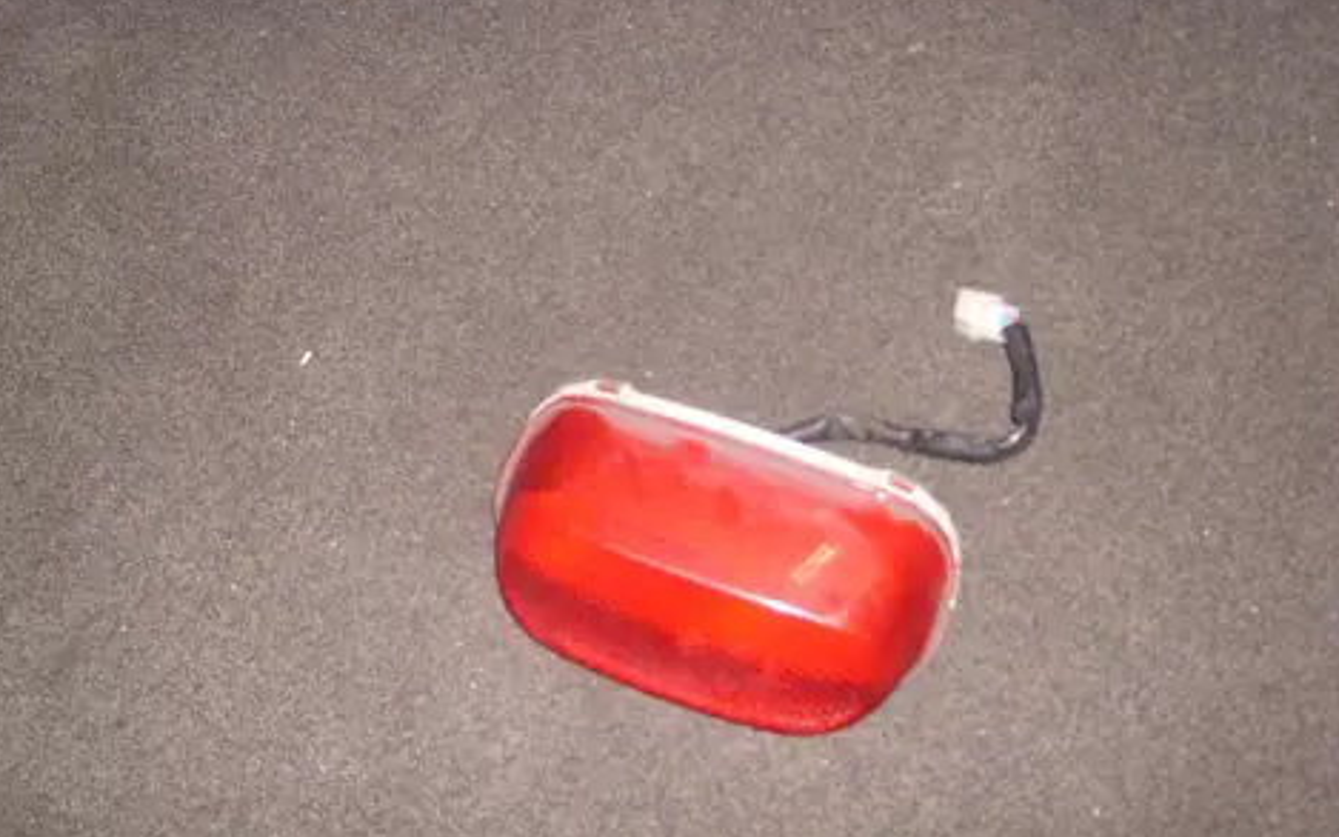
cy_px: 451
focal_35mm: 38
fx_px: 1387
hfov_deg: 51.5
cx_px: 665
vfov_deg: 33.6
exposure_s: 1/30
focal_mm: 5.8
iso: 50
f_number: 2.8
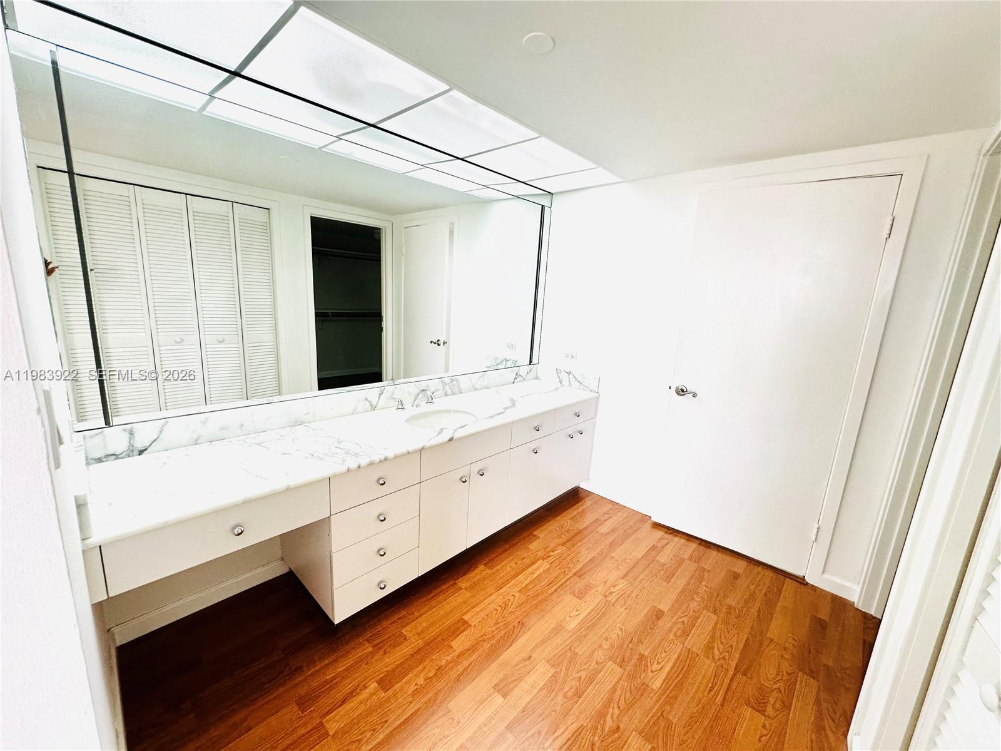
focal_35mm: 14
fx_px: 405
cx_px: 500
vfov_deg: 85.7
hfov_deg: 102.1
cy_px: 376
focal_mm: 2.22
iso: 100
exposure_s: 1/120
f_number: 2.2
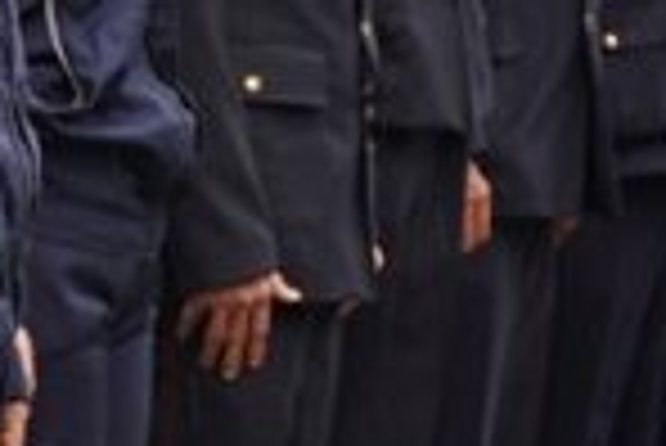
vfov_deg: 2.8
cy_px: 313
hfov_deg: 4.2
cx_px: -432
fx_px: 9111
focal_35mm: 492
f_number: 2.8
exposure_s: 1/125
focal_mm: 71
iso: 100
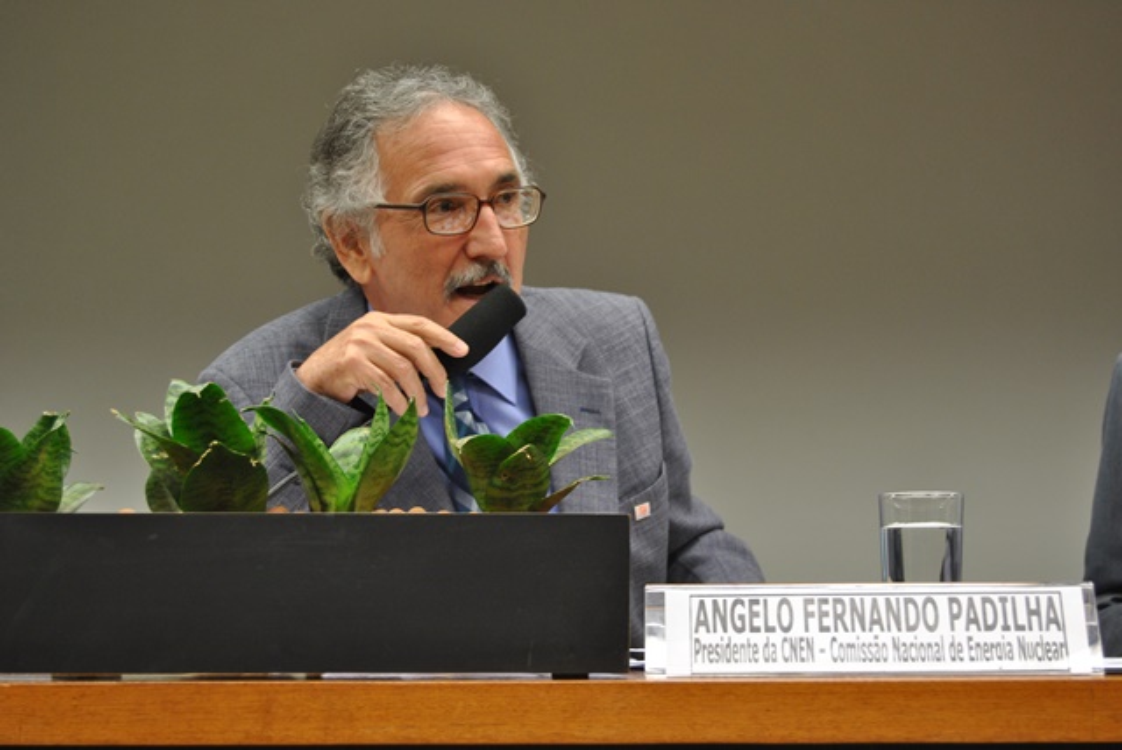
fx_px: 2340
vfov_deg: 18.2
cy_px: 375
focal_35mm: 75
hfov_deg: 27.0
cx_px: 561
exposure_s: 1/30
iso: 360
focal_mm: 50
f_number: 5.6
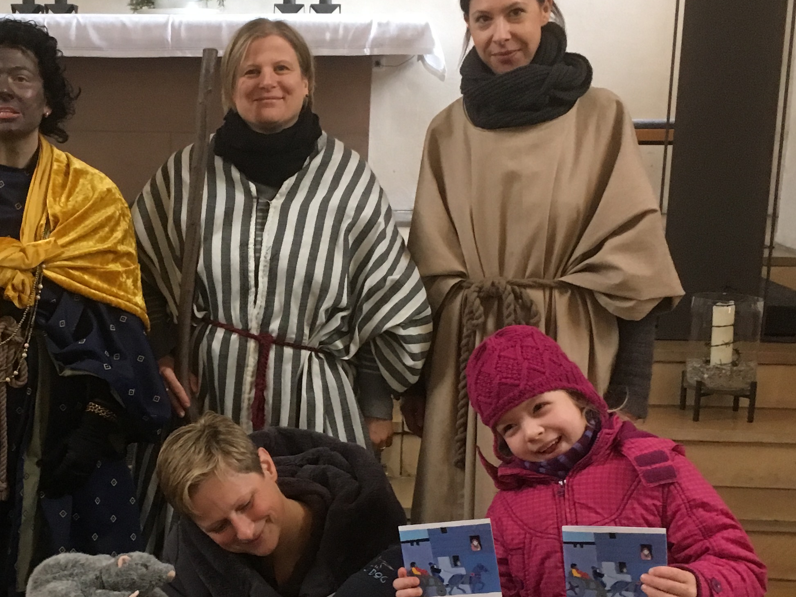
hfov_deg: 31.6
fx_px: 1380
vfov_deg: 24.3
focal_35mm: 60
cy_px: 396
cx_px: 190
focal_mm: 4.15
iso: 200
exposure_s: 1/25
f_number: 2.2
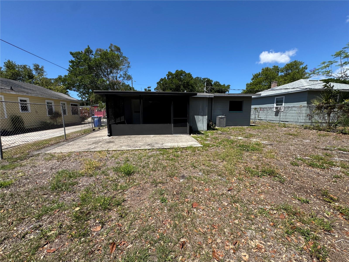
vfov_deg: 85.7
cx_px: 174
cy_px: 131
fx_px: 141
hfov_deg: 102.1
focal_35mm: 14
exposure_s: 1/1395
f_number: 2.2
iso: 40
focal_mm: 2.22
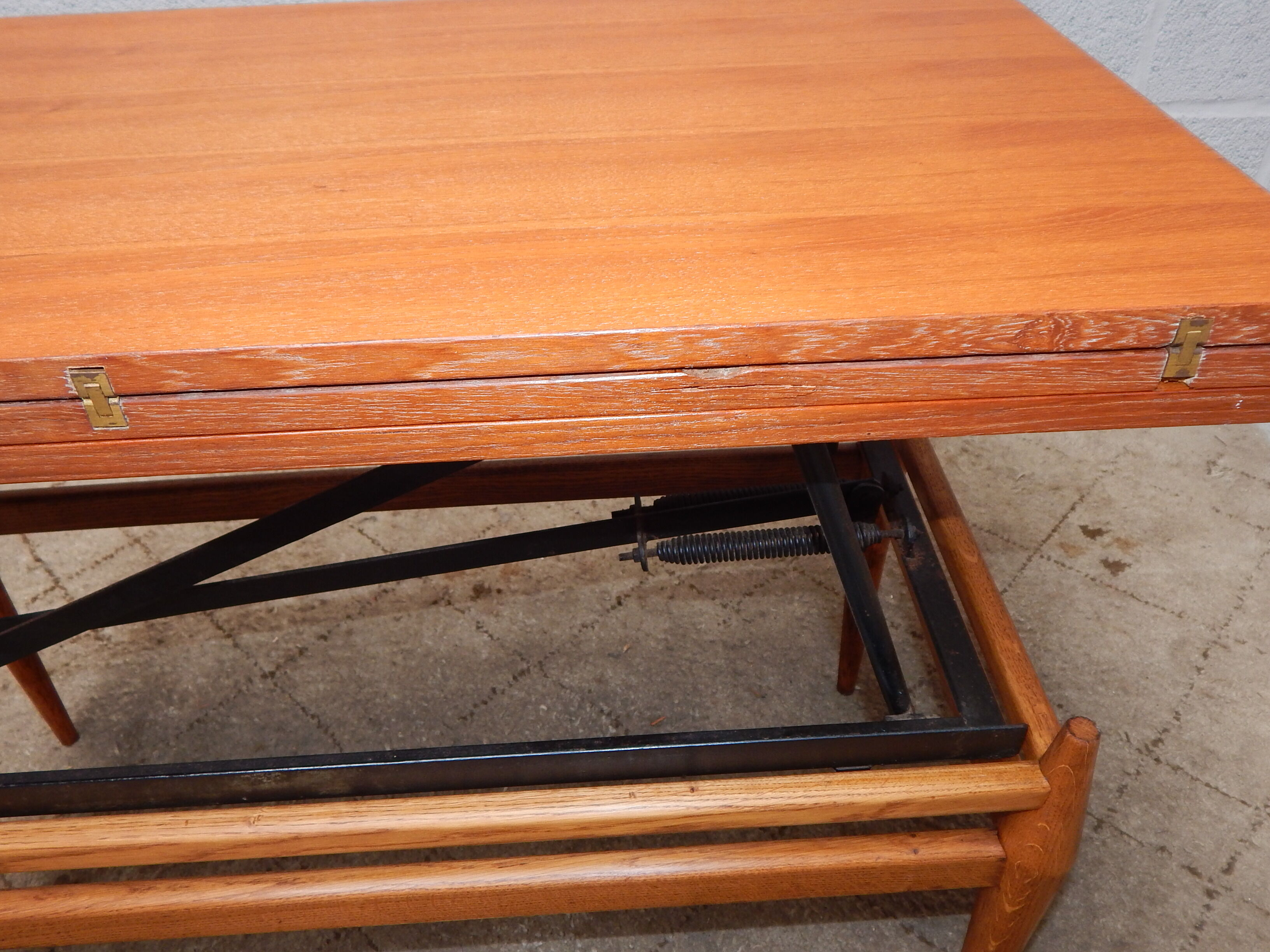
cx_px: 635
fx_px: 1027
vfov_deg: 49.7
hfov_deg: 63.4
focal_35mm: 28
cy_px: 476
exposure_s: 1/30
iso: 200
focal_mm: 5.1
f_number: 3.2
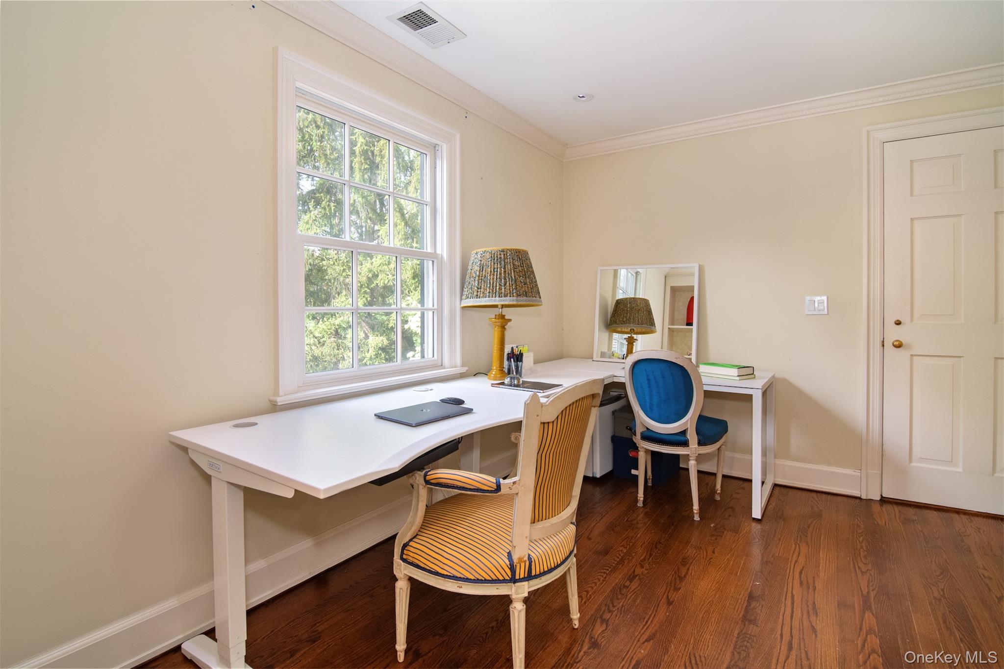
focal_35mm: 16
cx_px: 502
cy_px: 334
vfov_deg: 72.0
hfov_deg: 95.0
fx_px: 460
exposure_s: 1/160
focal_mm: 11
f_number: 8
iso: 640
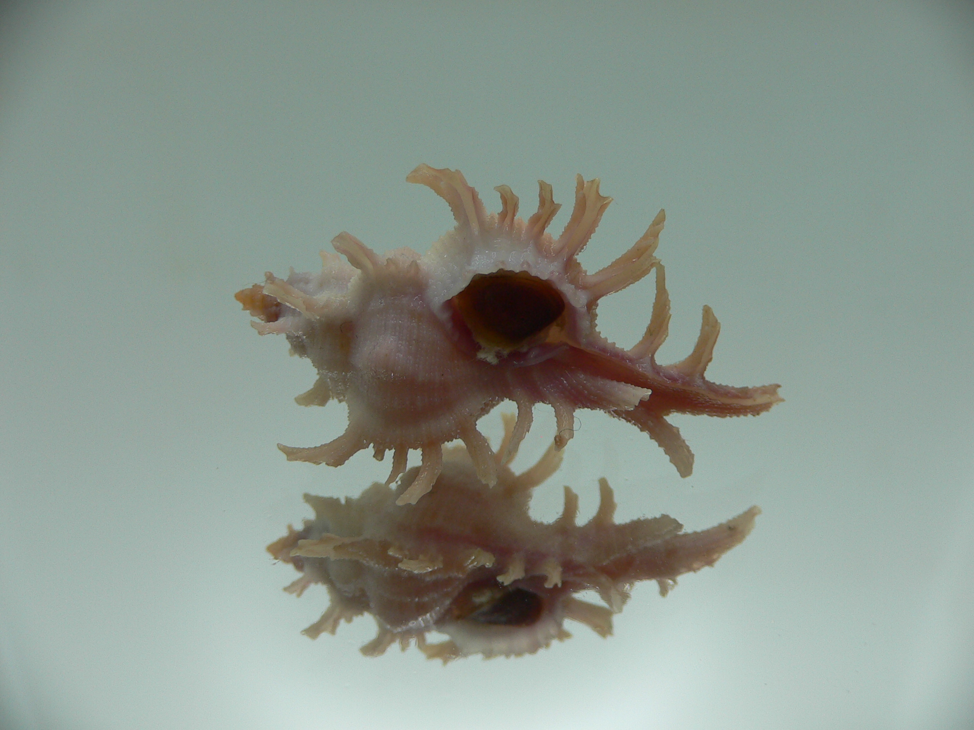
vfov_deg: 40.7
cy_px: 365
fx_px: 985
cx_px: 487
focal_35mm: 35
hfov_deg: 52.6
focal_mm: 4.6
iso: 80
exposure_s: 1/100
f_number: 2.8
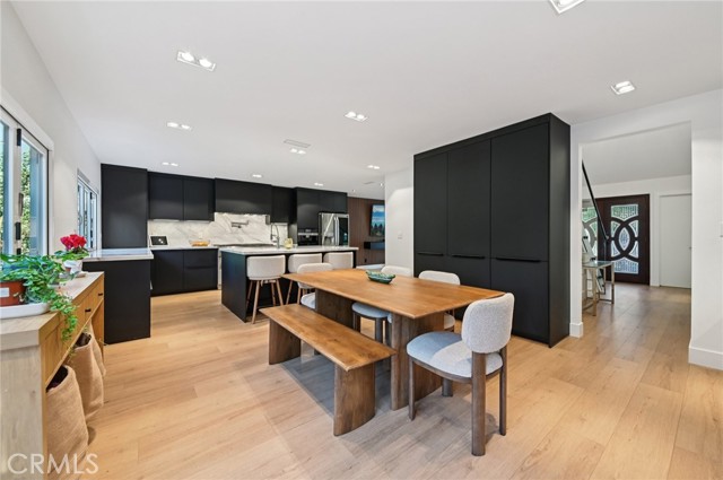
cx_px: 362
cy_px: 240
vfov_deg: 81.1
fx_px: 281
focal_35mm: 14
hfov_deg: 104.3
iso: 320
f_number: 8
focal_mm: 14
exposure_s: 1/6
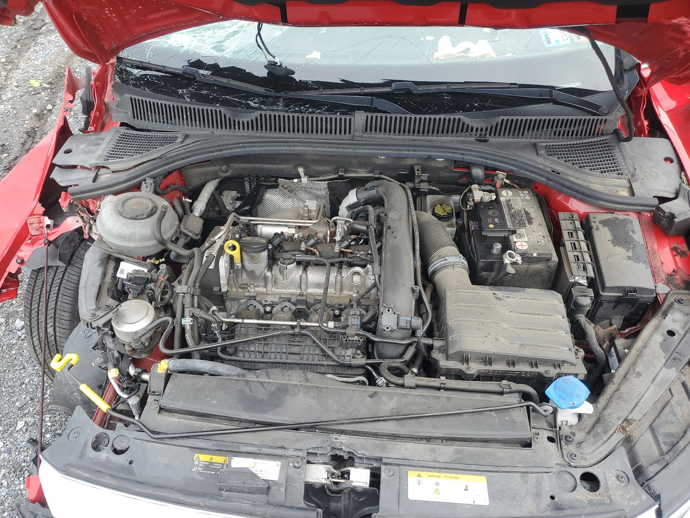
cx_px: 345
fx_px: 518
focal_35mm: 26
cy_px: 259
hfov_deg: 67.3
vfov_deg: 53.1
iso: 50
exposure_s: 1/476
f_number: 1.5
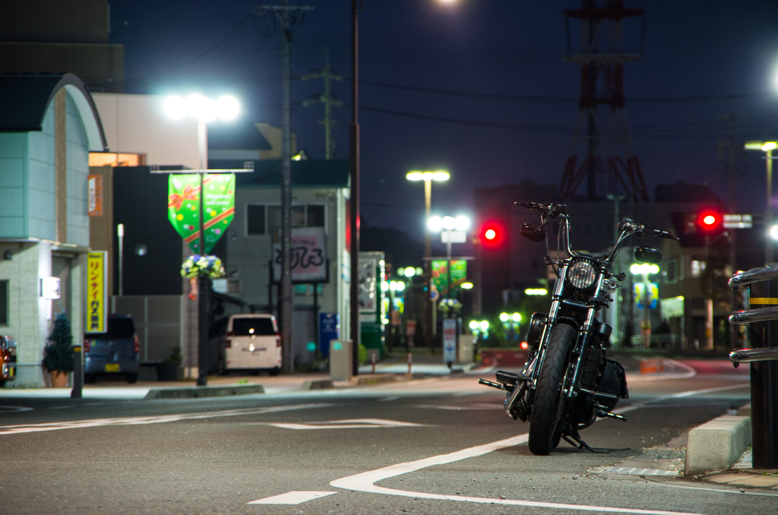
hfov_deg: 12.0
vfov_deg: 7.9
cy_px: 258
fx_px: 3709
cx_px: 389
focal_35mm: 172
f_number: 5.6
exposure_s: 2
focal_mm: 115
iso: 160
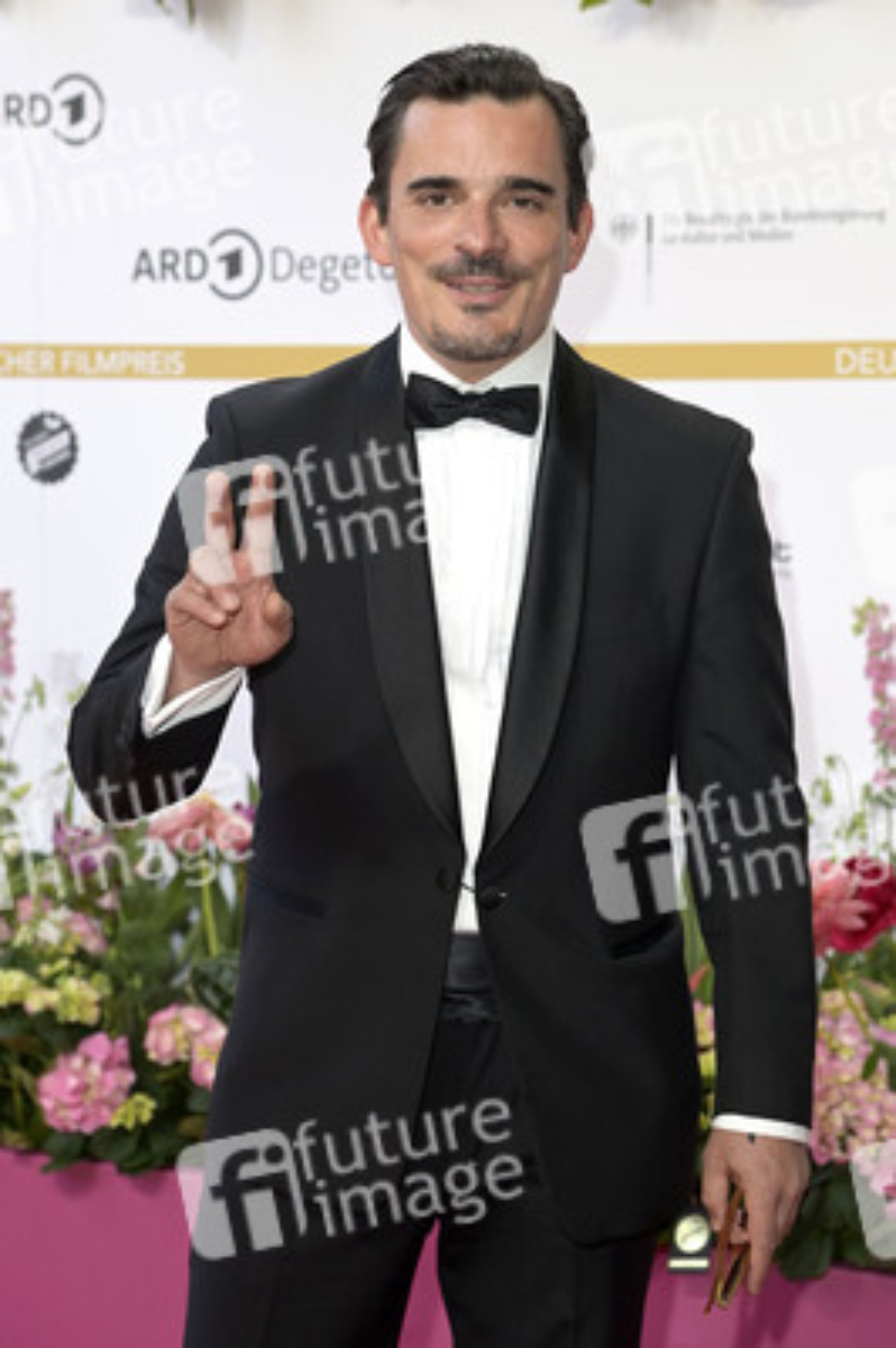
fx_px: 3665
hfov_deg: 13.9
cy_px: 674
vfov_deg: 20.8
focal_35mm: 98
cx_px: 448
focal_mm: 98
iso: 640
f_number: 5
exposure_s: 1/250
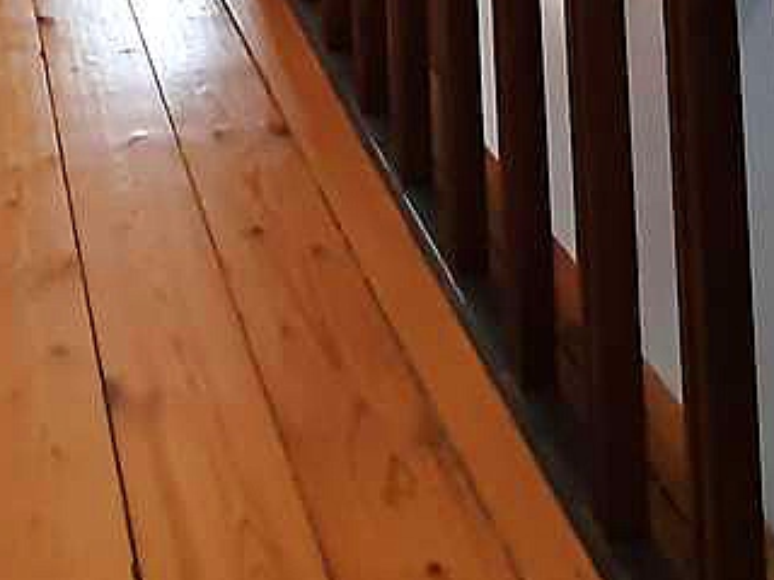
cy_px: -673
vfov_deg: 16.3
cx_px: 46
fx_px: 1364
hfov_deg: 30.0
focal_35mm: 61
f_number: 2.2
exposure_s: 1/25
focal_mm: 1.42
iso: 320
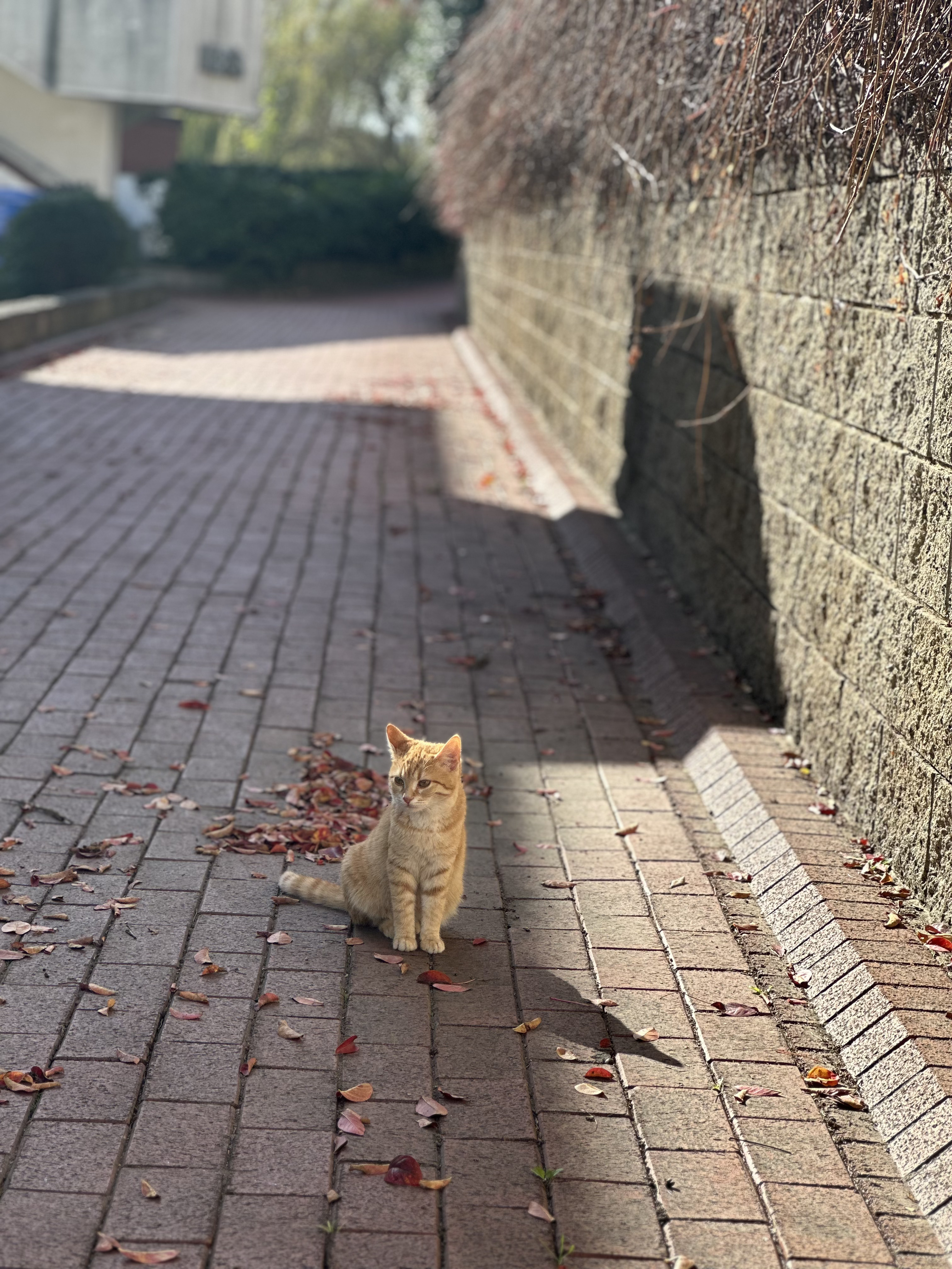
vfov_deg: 25.3
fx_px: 2824
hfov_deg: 19.1
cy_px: 634
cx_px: 476
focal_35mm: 77
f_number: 2.8
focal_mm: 9
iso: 25
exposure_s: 1/179
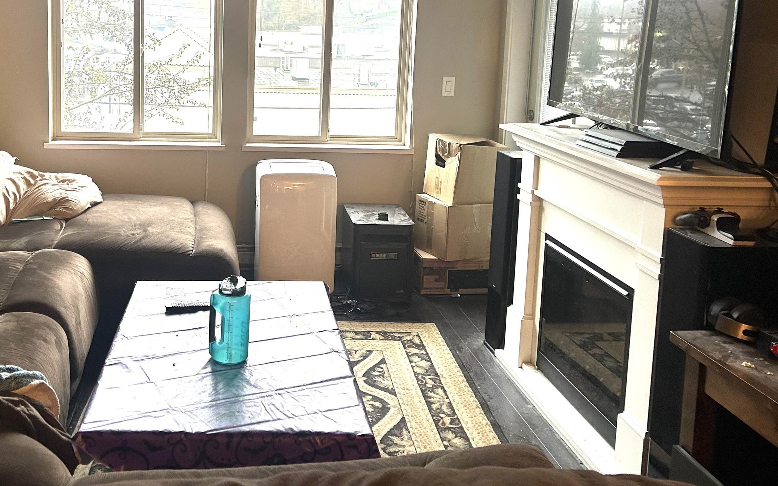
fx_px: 785
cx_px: 282
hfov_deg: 52.1
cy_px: 116
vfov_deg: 33.7
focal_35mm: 37
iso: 160
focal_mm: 5.7
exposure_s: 1/60
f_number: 1.5
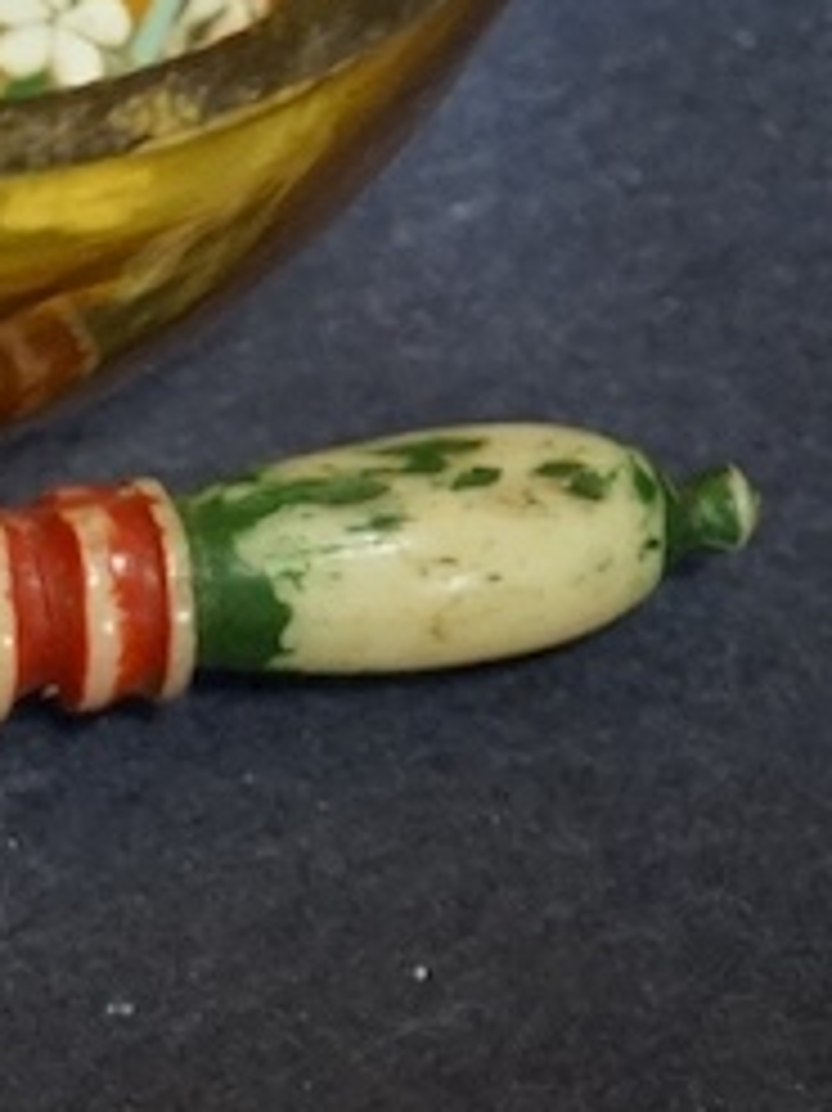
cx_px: -1459
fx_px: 6319
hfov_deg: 6.9
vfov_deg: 9.9
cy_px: 1292
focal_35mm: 197
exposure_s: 1/80
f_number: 10
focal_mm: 30
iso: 2500
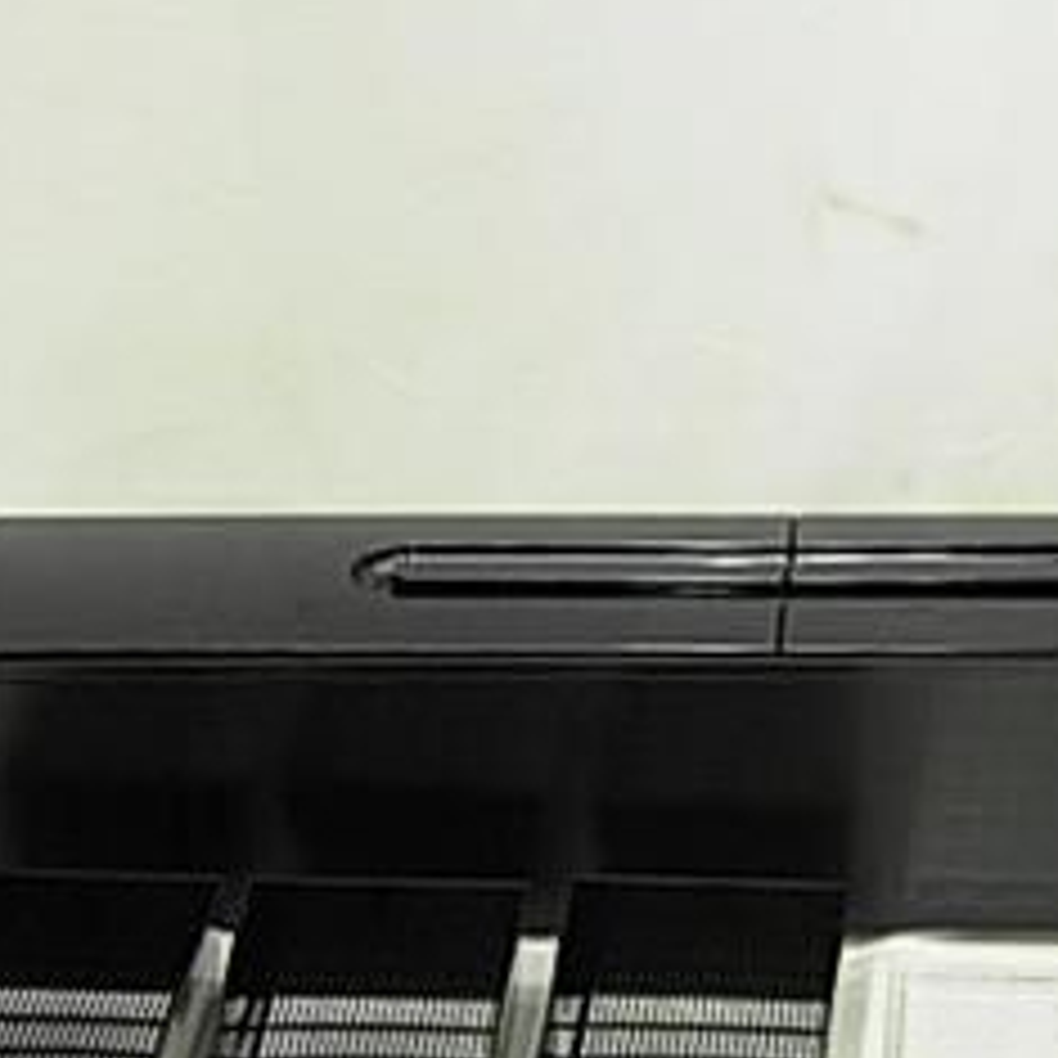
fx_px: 4841
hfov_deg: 12.3
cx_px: 1035
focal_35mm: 140
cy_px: 833
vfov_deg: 12.4
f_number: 3.5
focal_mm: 12.9
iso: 50
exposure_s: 1/8
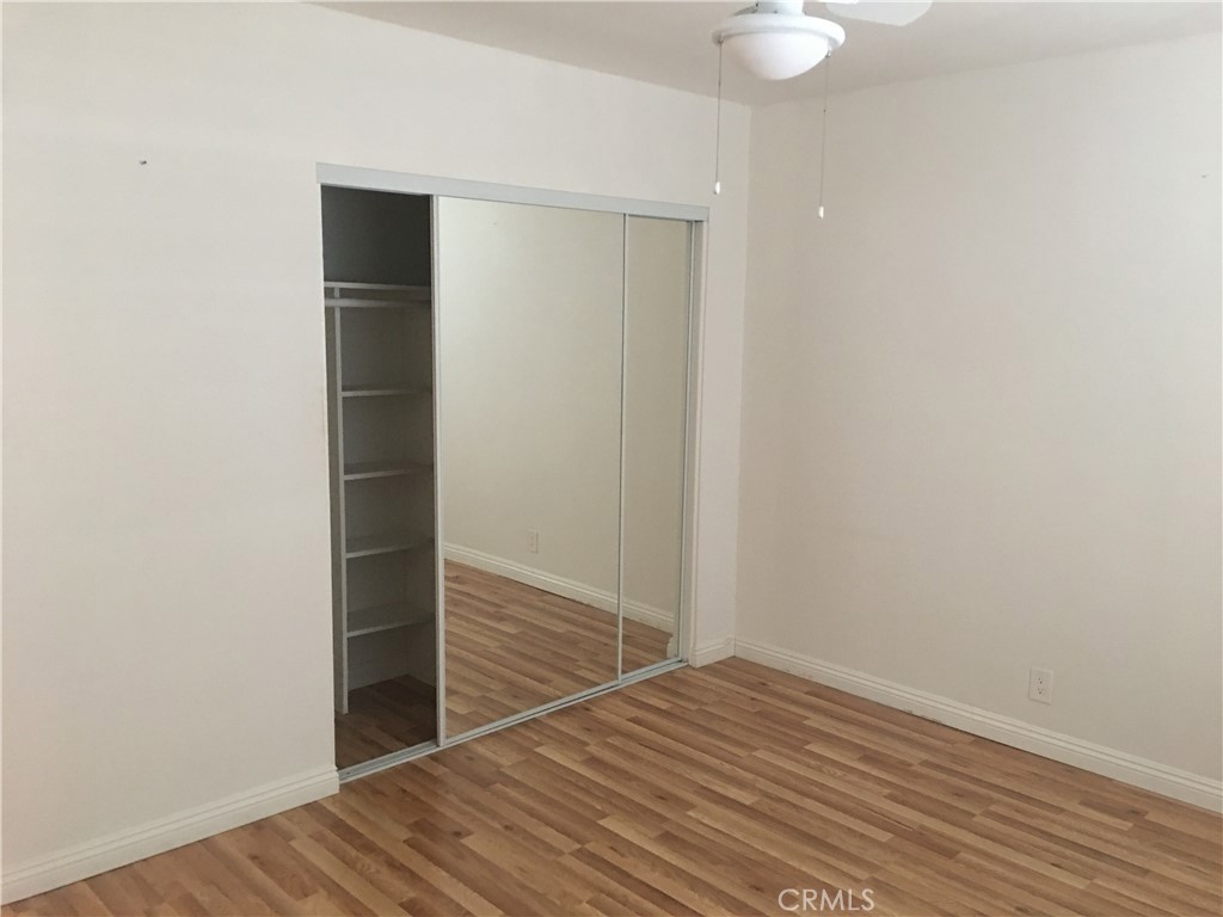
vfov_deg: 48.2
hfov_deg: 61.7
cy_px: 458
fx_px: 1025
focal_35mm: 29
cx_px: 612
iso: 80
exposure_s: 1/4
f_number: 2.2
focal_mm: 4.15
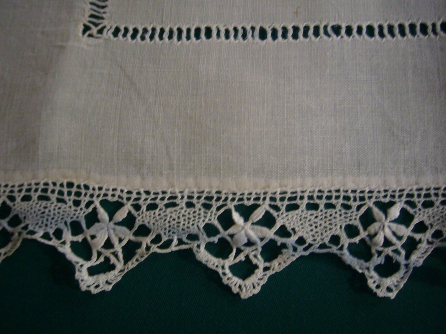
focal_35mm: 29
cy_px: 170
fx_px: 374
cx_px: 228
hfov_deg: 61.7
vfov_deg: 48.2
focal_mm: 4.6
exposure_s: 1/4
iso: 200
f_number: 2.8
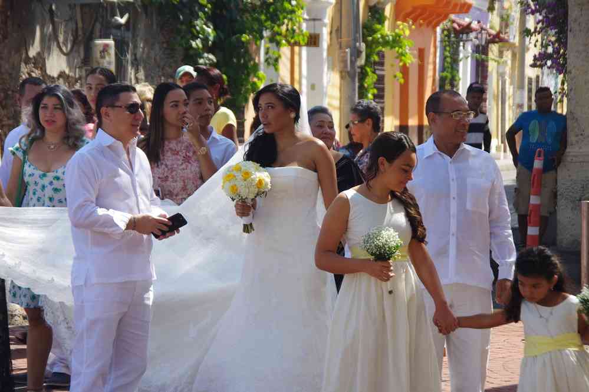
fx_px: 2454
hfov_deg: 13.7
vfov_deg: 9.1
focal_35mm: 150
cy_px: 196
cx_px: 294
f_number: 9
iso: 400
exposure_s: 1/125
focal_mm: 100
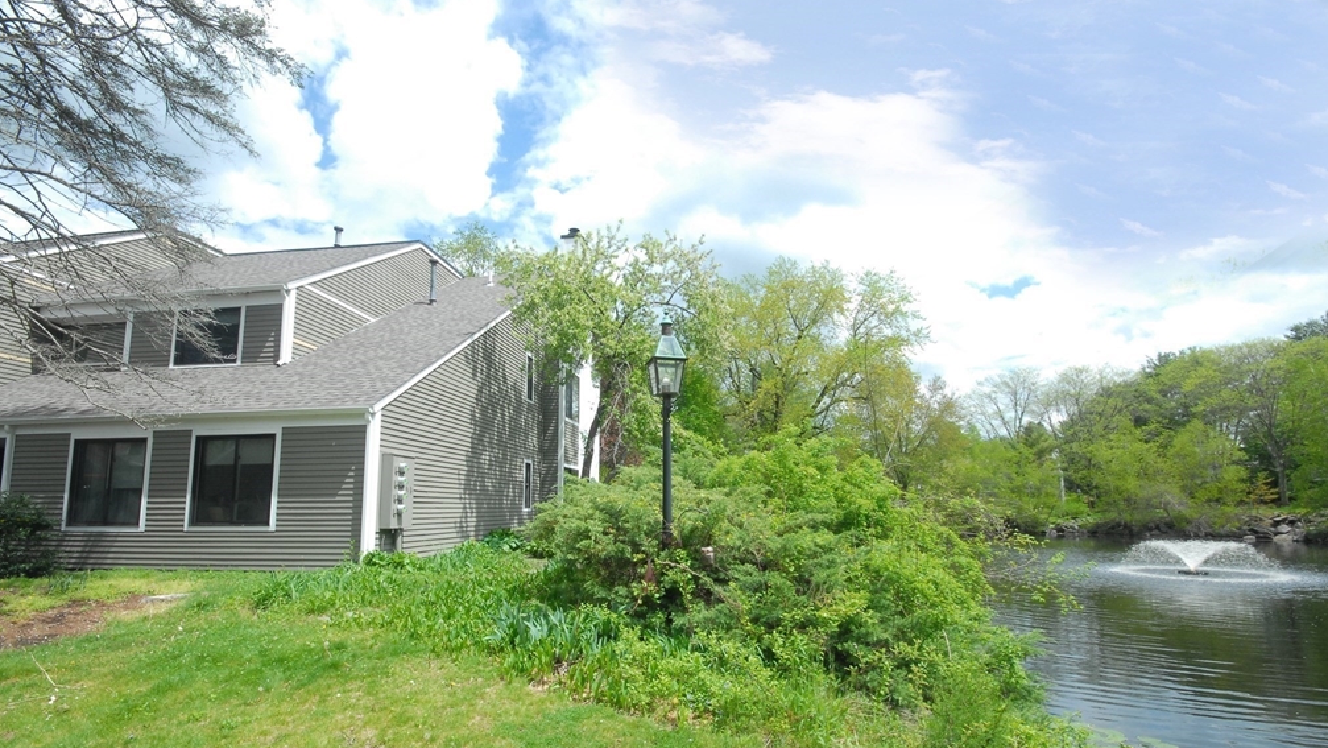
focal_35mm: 16
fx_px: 564
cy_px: 437
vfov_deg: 66.7
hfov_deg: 99.4
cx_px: 663
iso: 400
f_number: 16
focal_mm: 10
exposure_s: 1/100
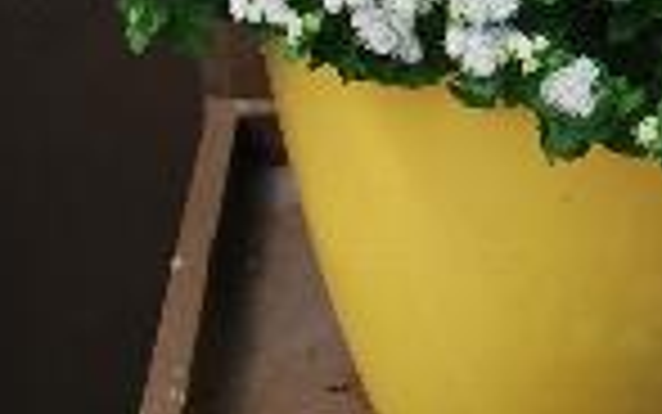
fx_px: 1805
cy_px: -130
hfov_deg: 19.7
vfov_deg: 12.7
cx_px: 770
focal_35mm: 100
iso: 100
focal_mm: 24
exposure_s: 1/100
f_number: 8
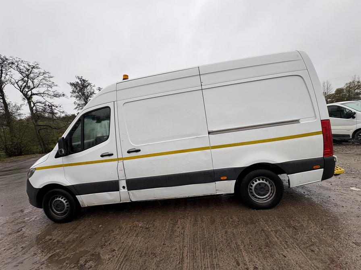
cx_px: 180
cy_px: 135
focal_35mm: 14
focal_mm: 2.22
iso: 40
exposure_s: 1/264
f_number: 2.2
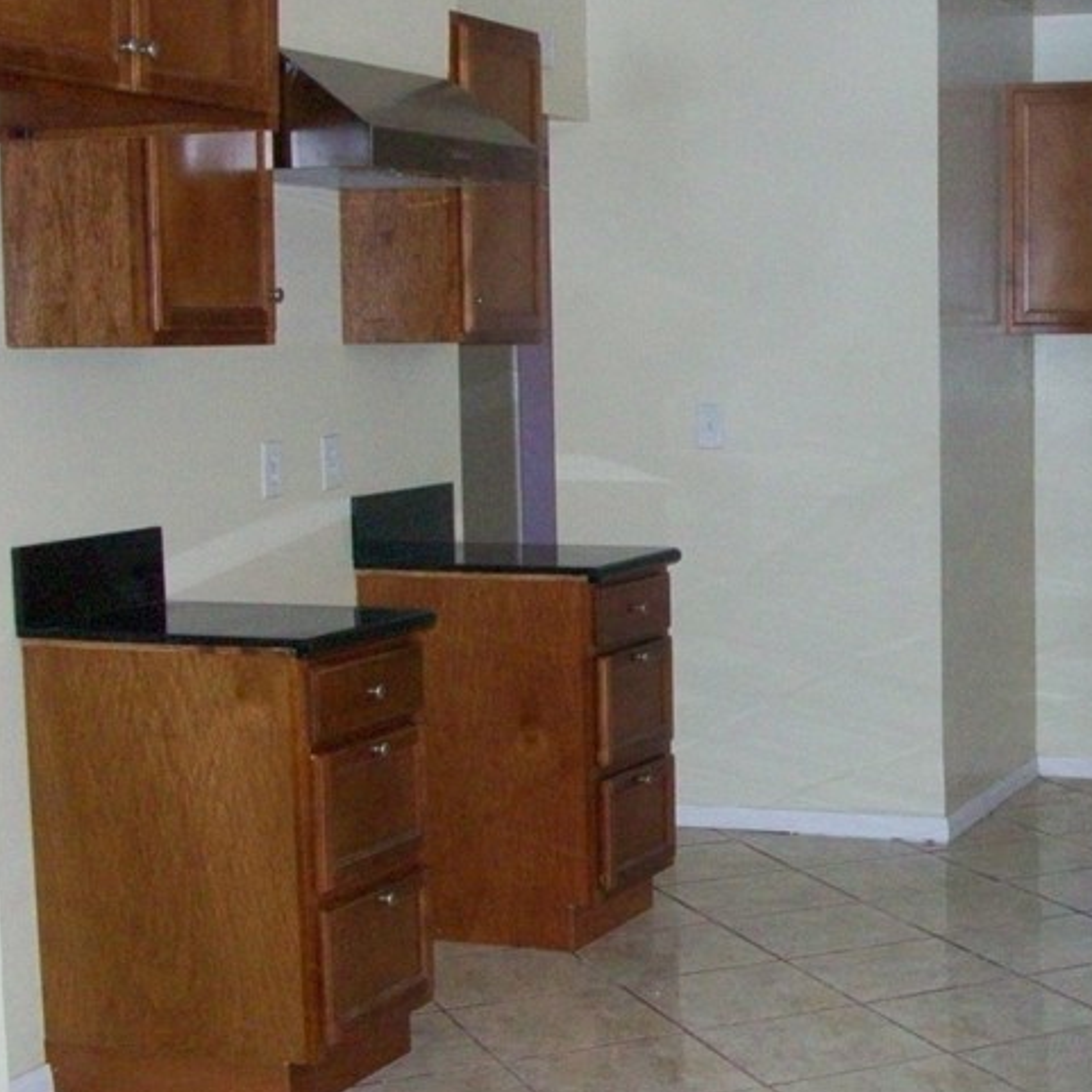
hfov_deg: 25.8
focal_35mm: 64
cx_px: 1044
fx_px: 2284
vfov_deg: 26.9
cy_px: 563
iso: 320
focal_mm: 5.7
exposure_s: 1/60
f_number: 2.8
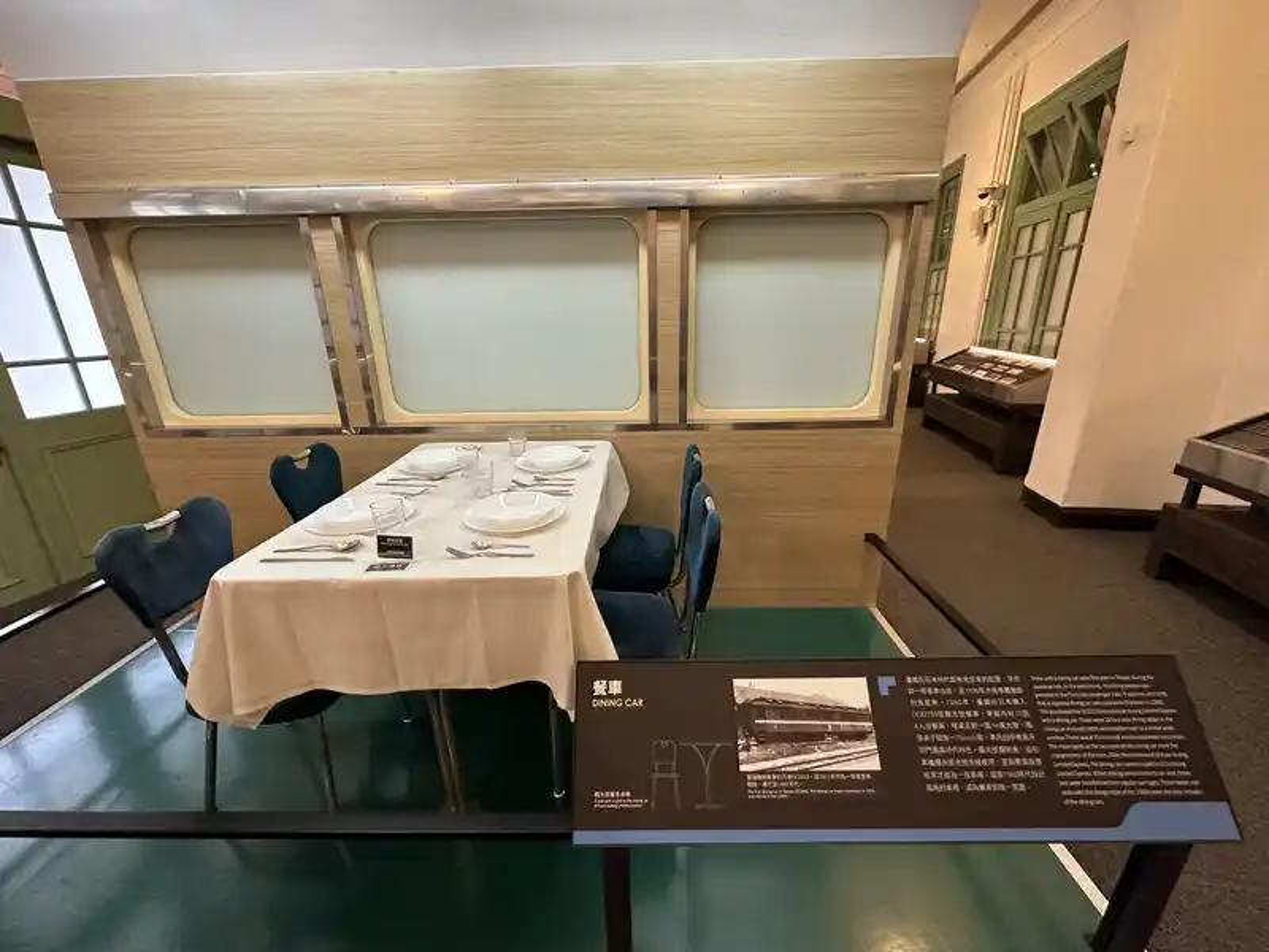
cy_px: 476
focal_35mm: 14
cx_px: 634
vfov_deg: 85.7
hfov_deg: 102.1
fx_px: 513
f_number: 2.2
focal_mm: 2.22
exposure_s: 1/60
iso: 250
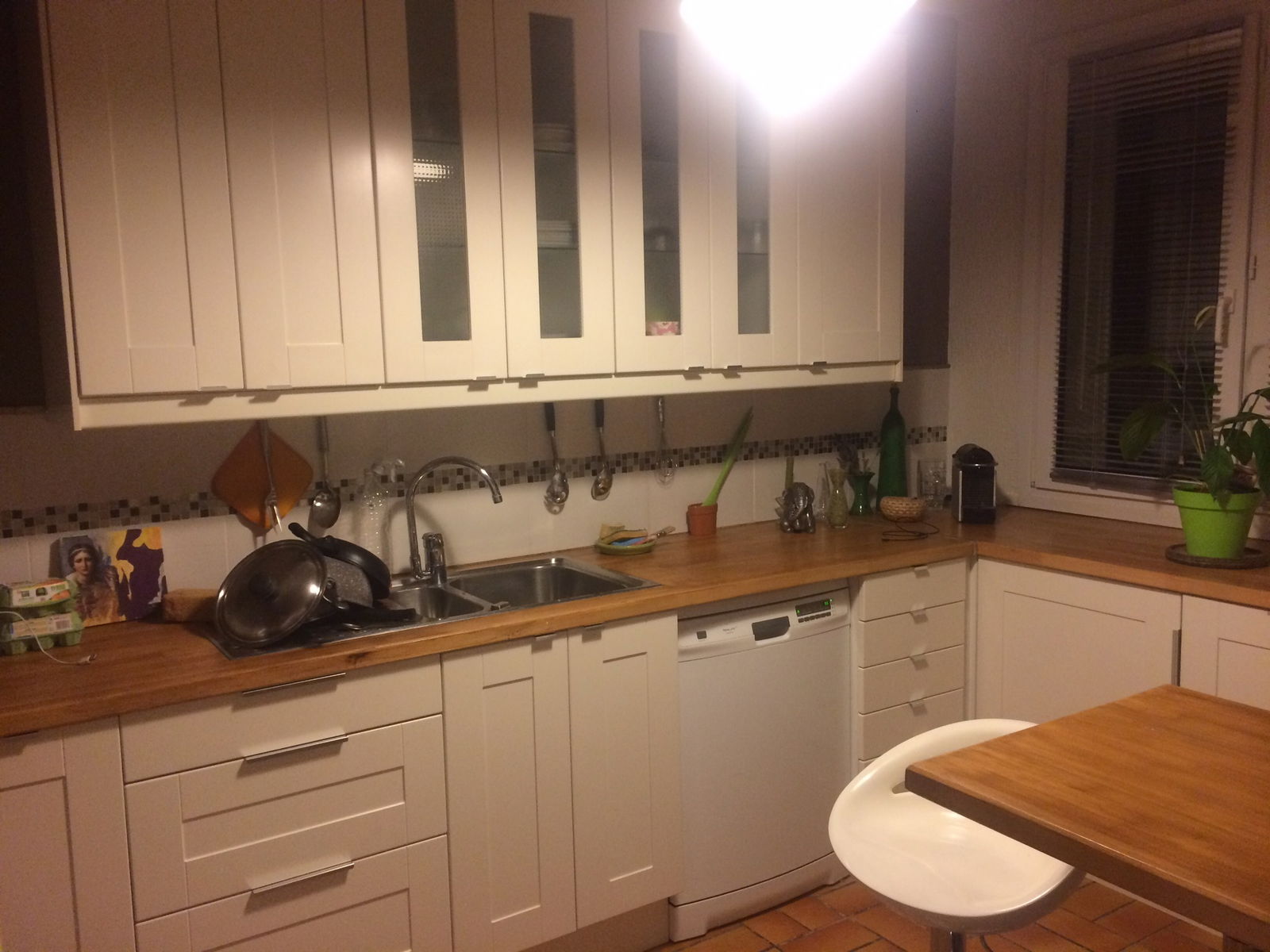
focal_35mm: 29
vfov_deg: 48.2
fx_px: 1064
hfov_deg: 61.7
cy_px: 476
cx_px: 635
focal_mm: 4.15
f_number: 2.2
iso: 200
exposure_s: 1/33
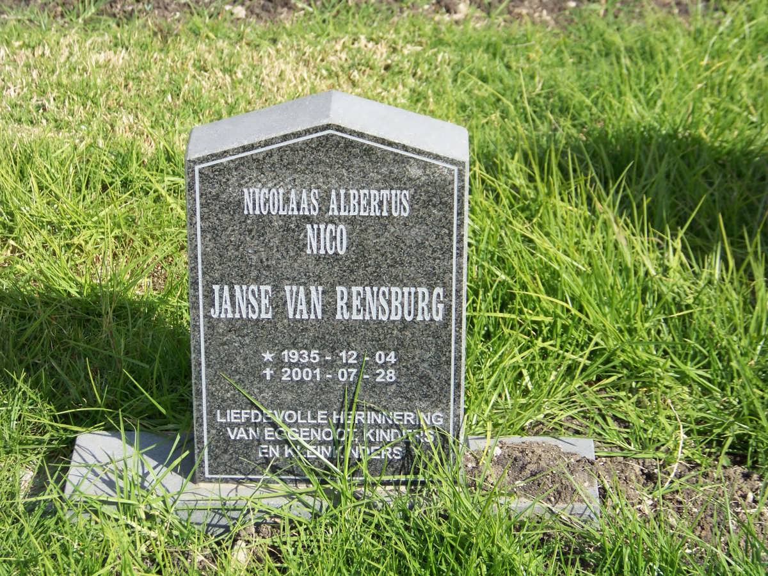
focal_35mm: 116
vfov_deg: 12.8
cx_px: 384
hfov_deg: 17.0
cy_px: 288
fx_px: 2574
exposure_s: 1/500
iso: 64
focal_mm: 19.3
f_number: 3.2
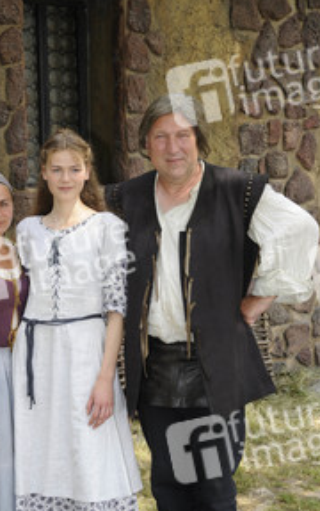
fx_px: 1086
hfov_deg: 16.7
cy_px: 353
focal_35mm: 78
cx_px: 96
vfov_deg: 26.3
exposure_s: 1/160
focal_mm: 55
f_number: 8
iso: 400
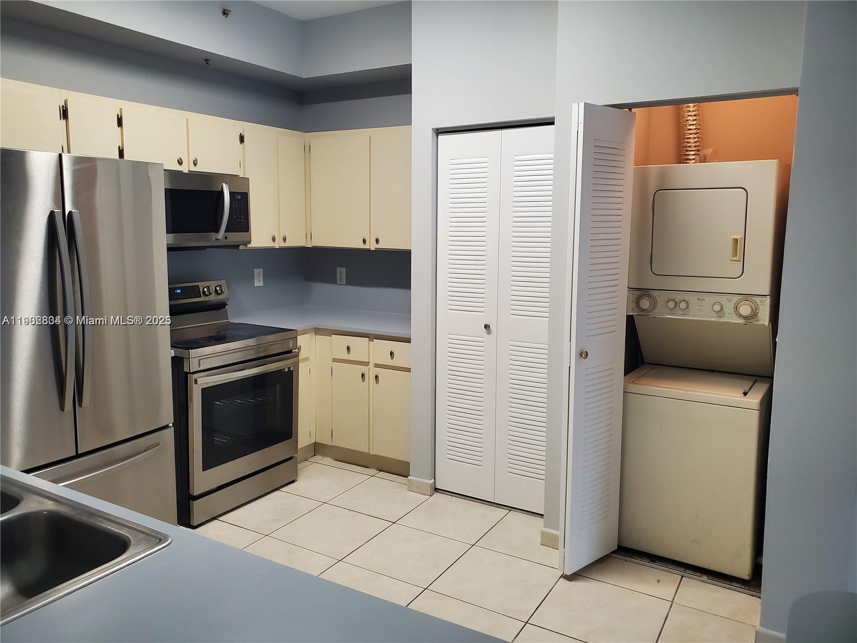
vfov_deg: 53.1
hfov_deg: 67.3
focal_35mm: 26
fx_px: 644
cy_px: 322
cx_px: 428
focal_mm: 4.3
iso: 200
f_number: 2.4
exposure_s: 1/60
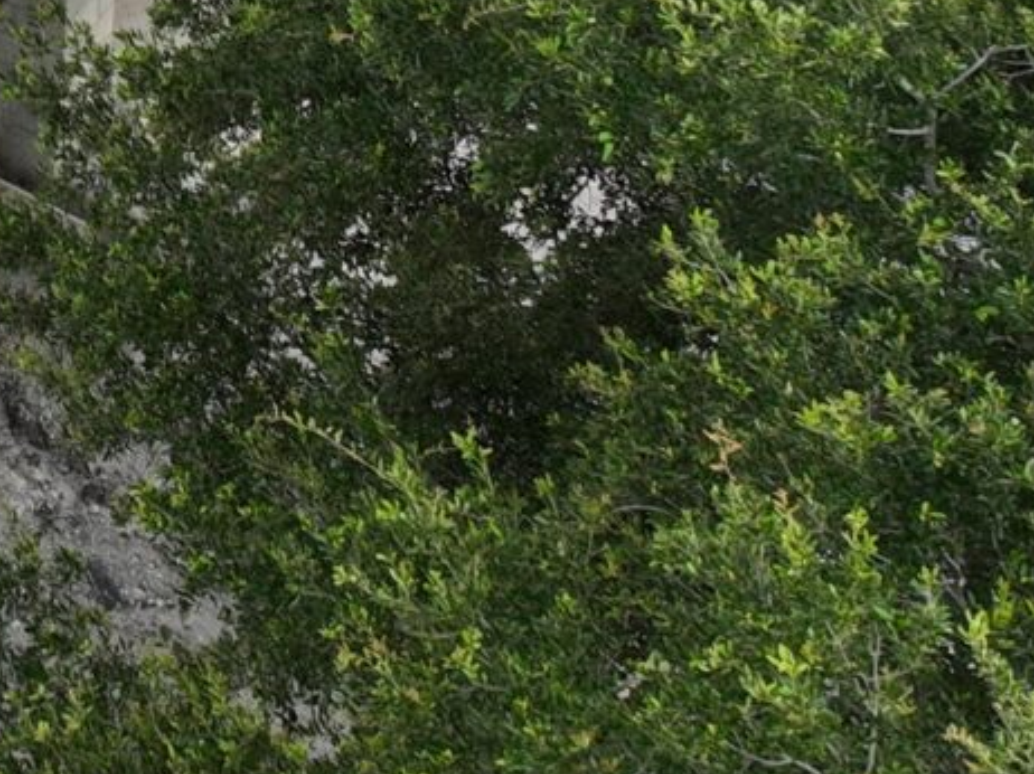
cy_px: -922
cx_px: -1215
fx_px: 3971
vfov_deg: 10.1
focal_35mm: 133
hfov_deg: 12.5
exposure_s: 1/100
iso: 130
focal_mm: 12.29
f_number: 2.8
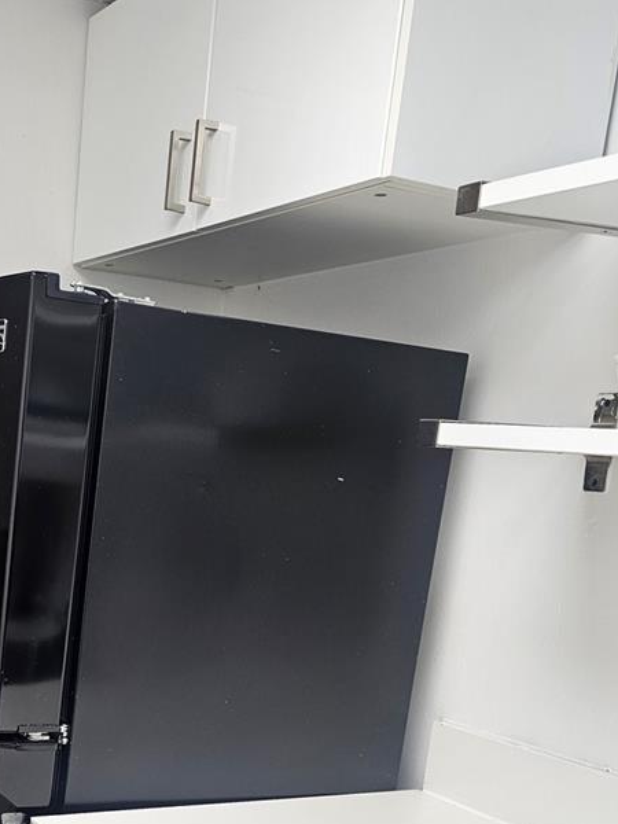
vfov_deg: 39.2
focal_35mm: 46
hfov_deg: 29.8
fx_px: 1095
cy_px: 691
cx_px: 30
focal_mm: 6.3
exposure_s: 1/120
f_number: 1.7
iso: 125
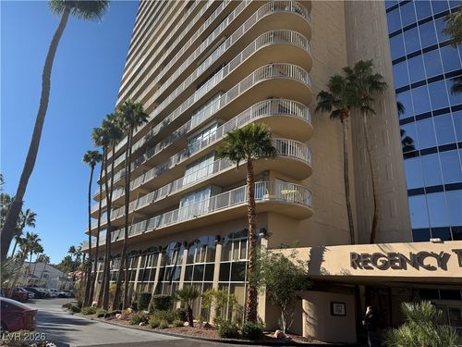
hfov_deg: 71.6
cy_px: 174
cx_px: 231
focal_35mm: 24
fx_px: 320
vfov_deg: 56.8
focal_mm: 6.76
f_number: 1.78
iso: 80
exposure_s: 1/4405
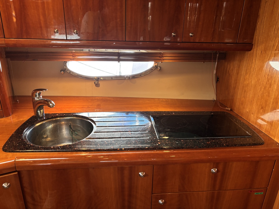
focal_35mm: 26
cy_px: 104
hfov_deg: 67.3
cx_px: 140
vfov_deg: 53.1
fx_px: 210
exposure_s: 1/60
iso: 160
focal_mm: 5.96
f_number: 1.6
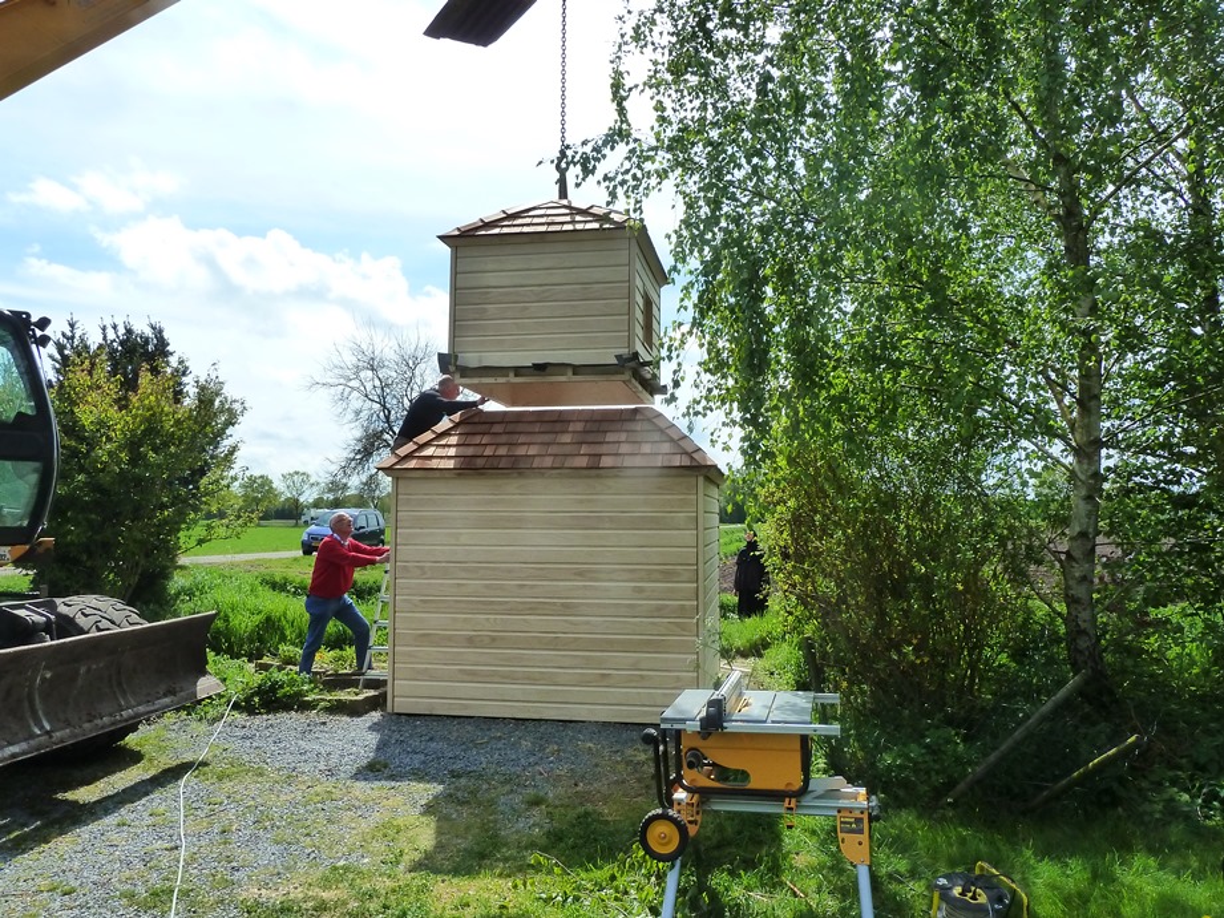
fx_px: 884
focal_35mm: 25
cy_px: 459
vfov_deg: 54.9
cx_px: 612
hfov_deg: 69.4
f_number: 5
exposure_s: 1/400
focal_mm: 4.1
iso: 200
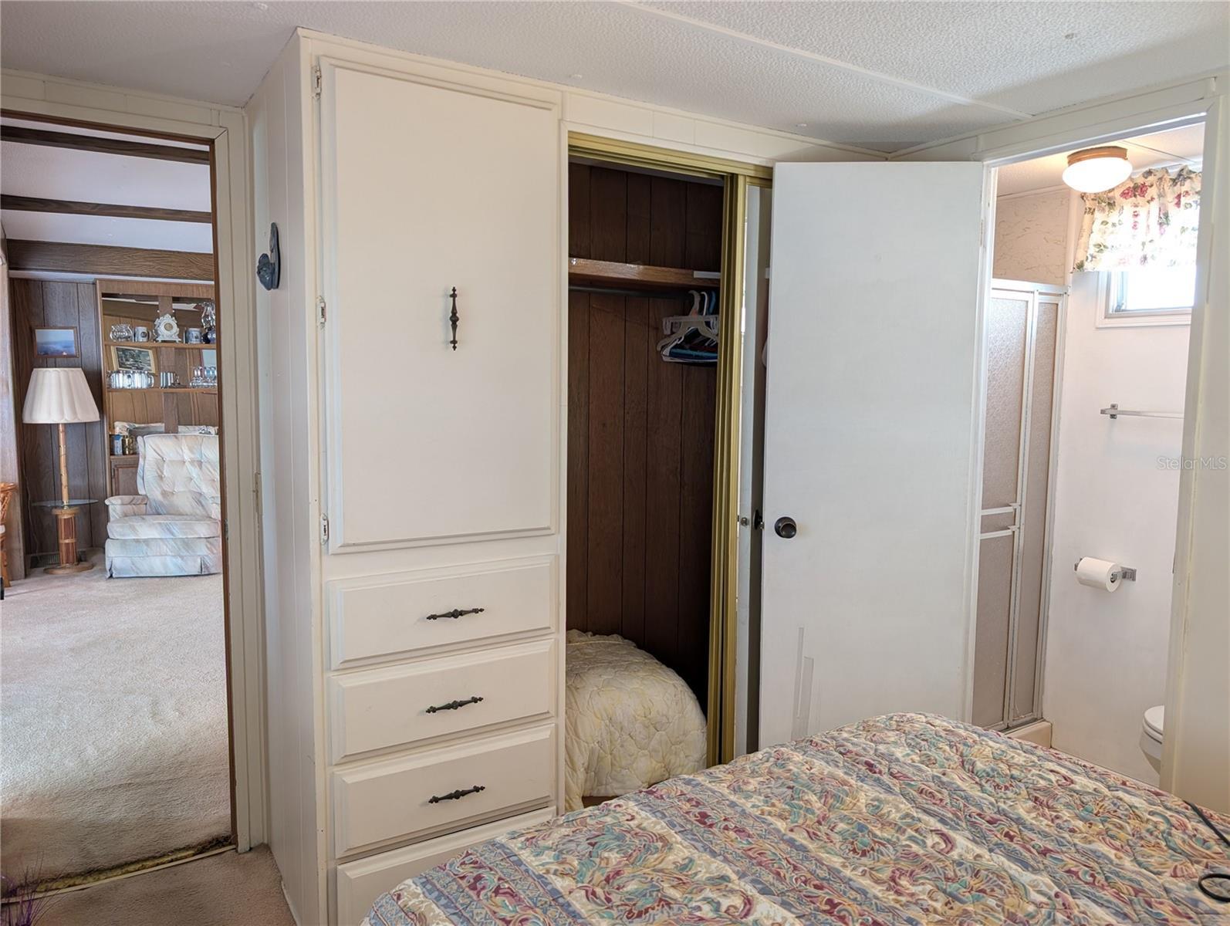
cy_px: 463
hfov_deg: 71.5
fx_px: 854
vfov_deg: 56.9
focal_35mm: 24
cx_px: 615
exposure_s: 1/24
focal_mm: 6.9
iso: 139
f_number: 1.68
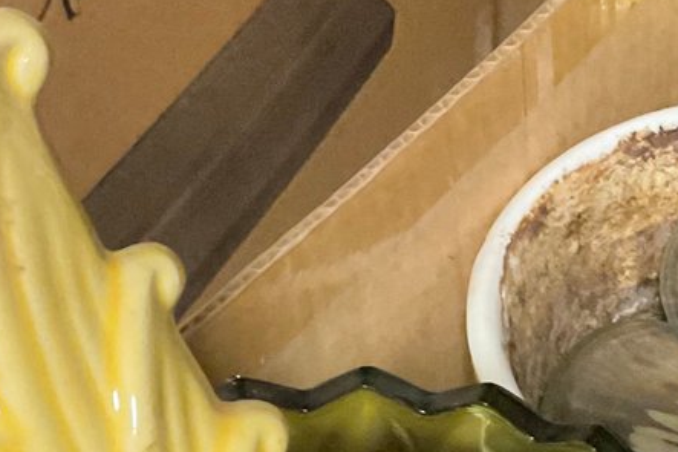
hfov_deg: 19.0
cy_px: 414
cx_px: 749
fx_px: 1939
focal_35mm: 103
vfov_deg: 13.2
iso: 400
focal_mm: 3
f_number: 1.8
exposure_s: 1/30
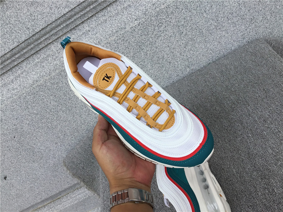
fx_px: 253
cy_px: 106
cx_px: 142
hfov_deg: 58.4
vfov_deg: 45.4
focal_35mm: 31
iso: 25
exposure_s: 1/525
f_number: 2.4
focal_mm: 3.3
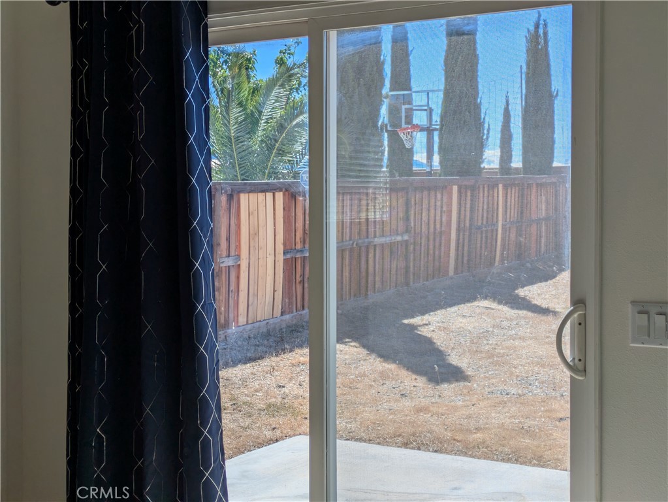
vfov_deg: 28.6
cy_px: 251
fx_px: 985
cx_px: 334
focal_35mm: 51
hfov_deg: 37.5
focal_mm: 5.43
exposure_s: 1/1883
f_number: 1.89
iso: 44
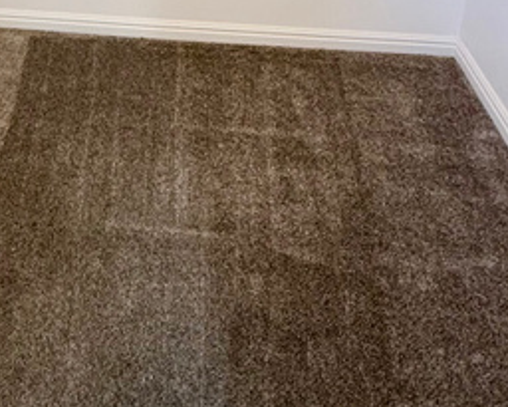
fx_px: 617
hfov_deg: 43.1
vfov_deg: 27.1
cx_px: 117
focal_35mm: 41
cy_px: -187
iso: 200
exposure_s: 1/60
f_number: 2.2
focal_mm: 2.22
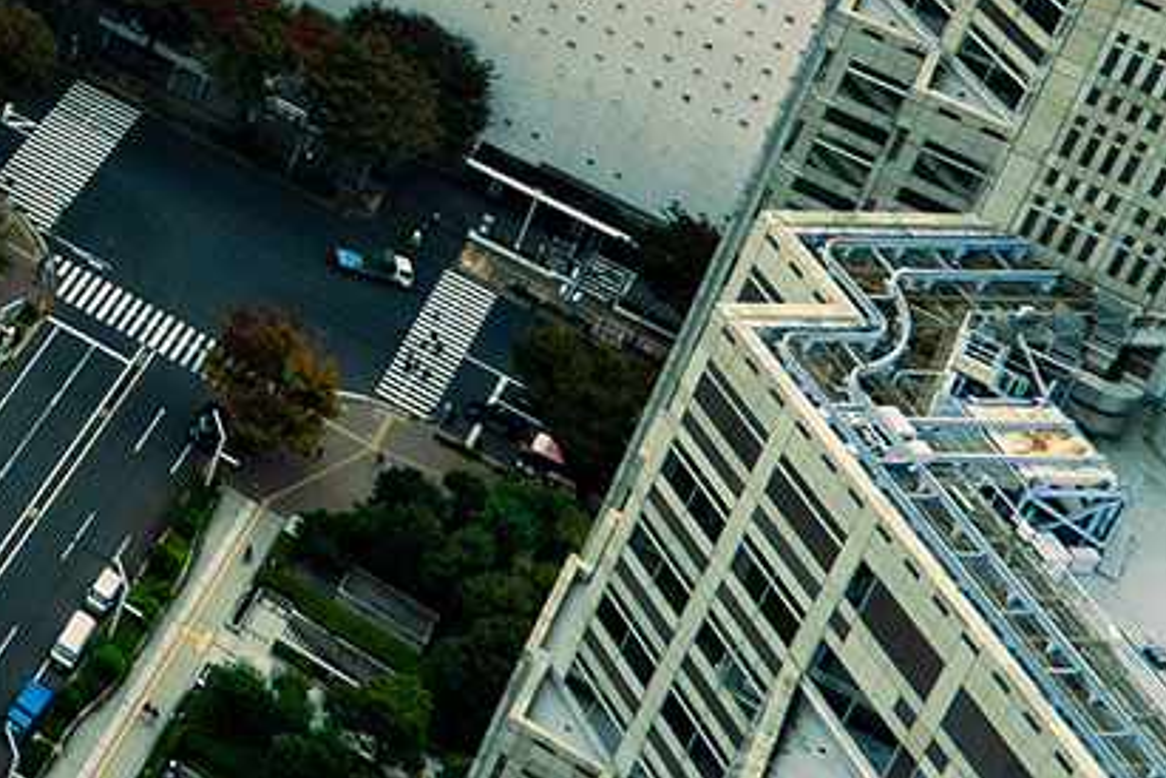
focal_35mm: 87
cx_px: -1285
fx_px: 2805
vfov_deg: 13.4
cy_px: -809
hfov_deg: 16.5
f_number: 8
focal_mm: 11
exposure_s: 1/60
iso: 100
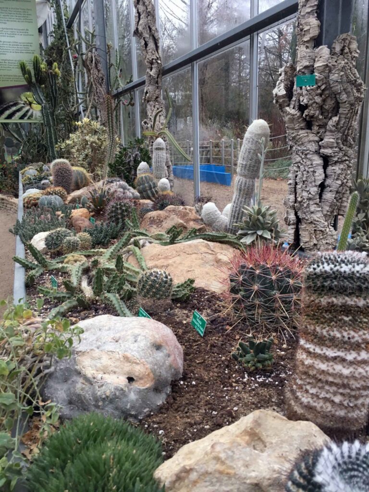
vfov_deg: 61.7
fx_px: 412
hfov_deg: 48.2
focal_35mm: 29
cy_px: 246
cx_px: 184
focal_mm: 4.15
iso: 125
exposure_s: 1/33
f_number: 2.2
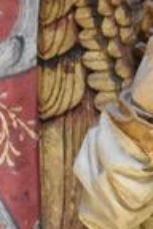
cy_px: 274
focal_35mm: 694
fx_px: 4427
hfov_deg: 2.0
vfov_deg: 3.0
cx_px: 272
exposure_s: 1/125
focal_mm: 95
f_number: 4.5
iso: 6400
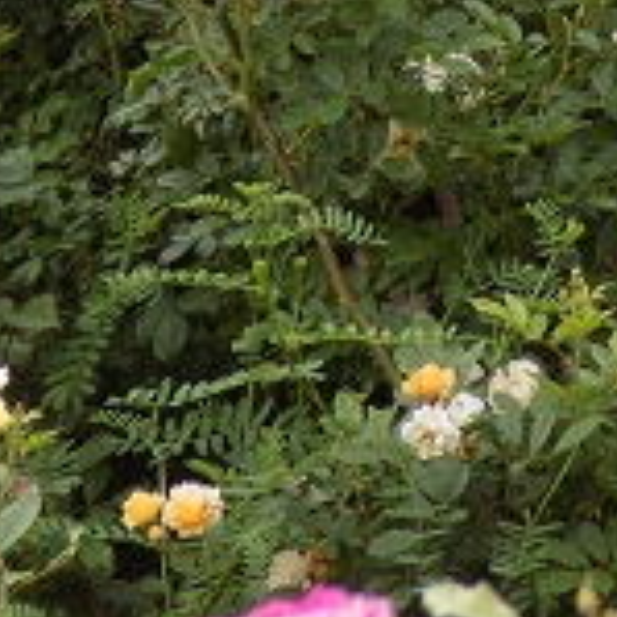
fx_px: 18210
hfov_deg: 1.9
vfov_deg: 1.9
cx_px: 228
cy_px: -21
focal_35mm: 903
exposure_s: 1/60
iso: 125
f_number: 5.9
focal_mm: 56.4
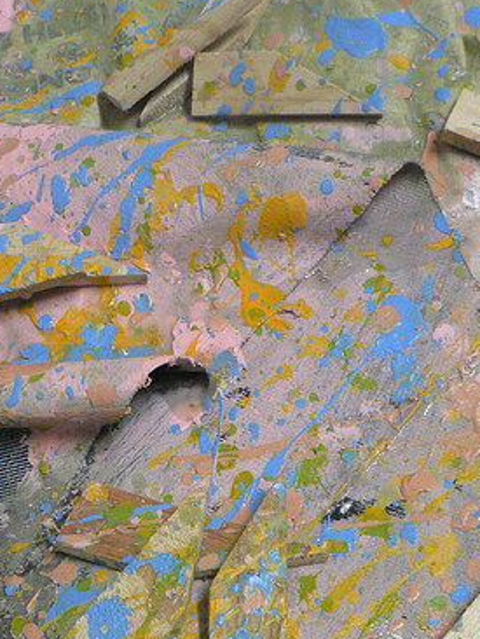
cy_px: 501
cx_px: 173
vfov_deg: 31.9
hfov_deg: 24.8
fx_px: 1090
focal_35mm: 59
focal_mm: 6
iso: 400
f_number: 2.8
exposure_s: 1/30
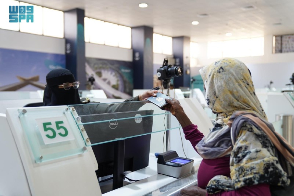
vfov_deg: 37.8
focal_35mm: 35
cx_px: 147
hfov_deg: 54.5
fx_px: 286
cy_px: 98
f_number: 2.8
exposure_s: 1/160
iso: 640
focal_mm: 35
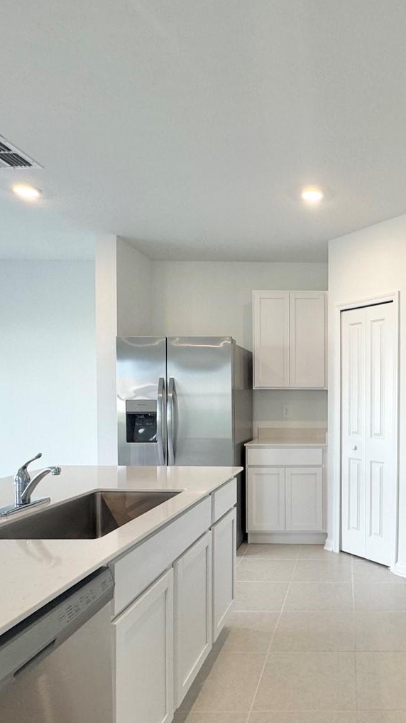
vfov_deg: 75.9
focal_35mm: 24
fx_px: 459
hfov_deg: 44.0
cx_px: 356
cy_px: 413
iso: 160
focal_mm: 2.22
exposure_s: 1/120
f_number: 2.2
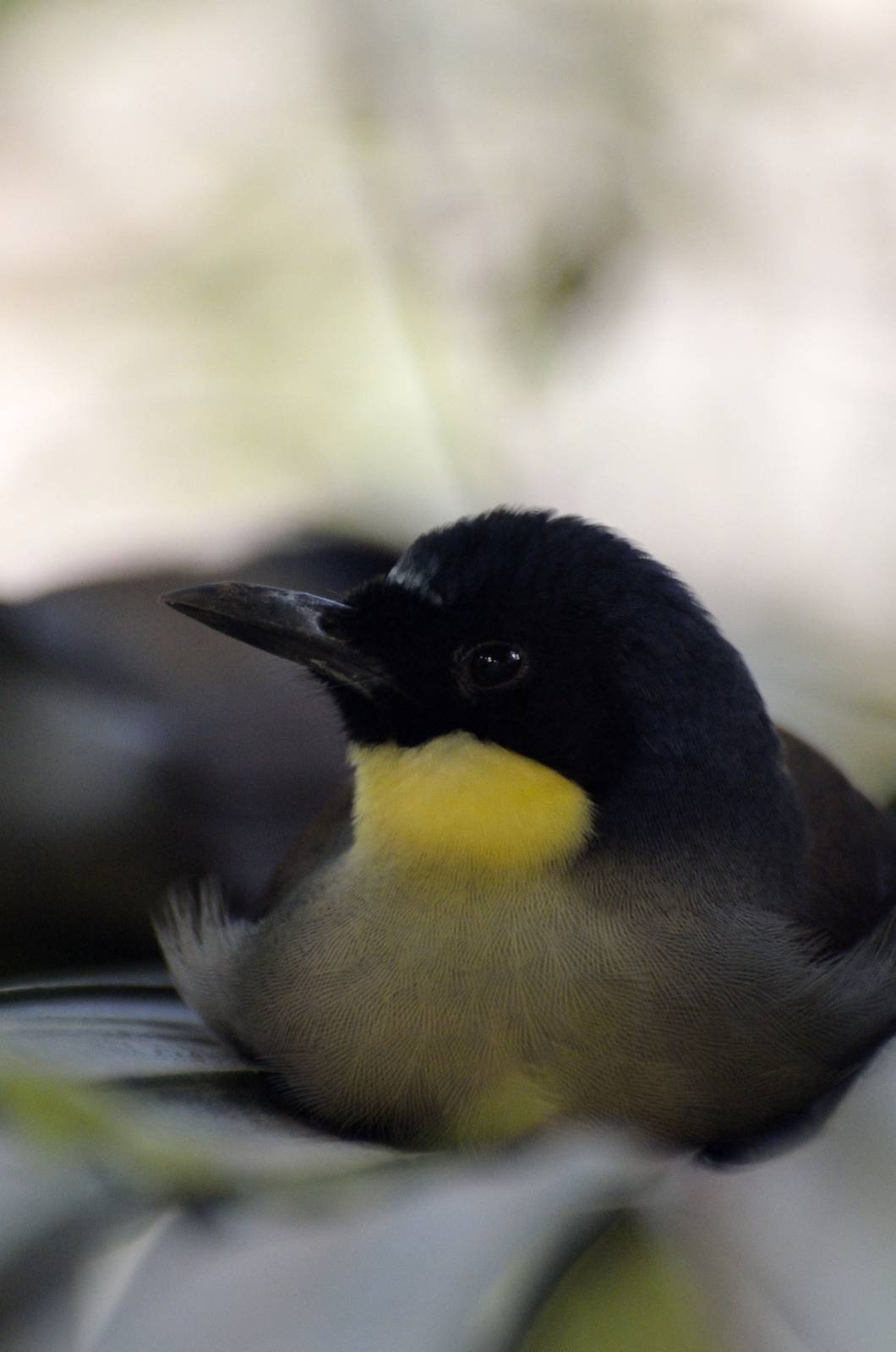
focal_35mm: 360
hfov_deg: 3.8
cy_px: 676
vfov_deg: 5.7
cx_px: 448
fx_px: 13498
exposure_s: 1/50
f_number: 5.3
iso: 3200
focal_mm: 240
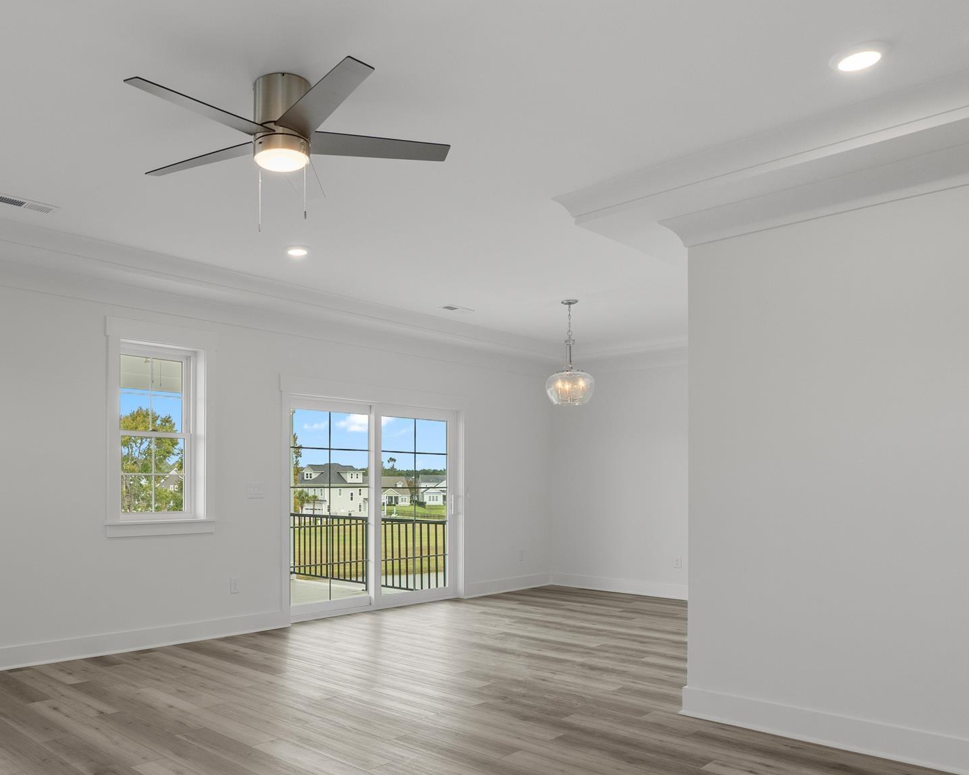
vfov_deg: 53.7
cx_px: 314
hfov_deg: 64.1
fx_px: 746
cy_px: 525
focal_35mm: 26
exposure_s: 1/15
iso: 640
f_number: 8
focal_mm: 16
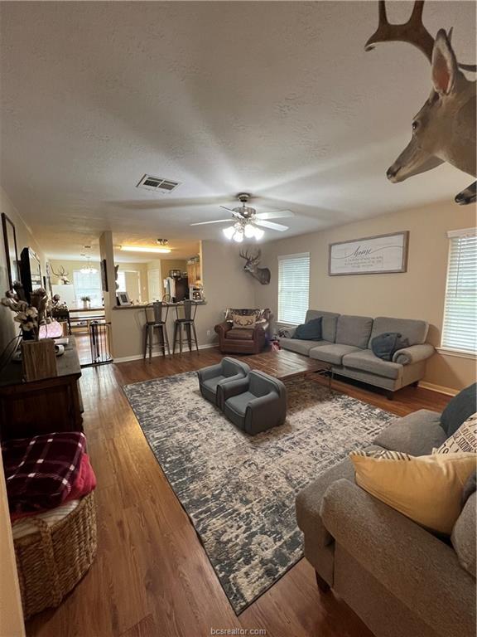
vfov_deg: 106.2
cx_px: 238
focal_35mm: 13
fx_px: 239
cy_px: 318
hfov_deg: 89.9
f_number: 1.8
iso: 320
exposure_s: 1/60
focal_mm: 1.57
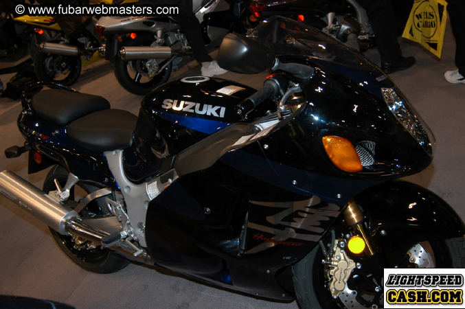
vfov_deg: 36.8
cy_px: 154
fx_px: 465
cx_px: 232
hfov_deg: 53.2
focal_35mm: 36
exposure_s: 1/60
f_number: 5
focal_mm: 24
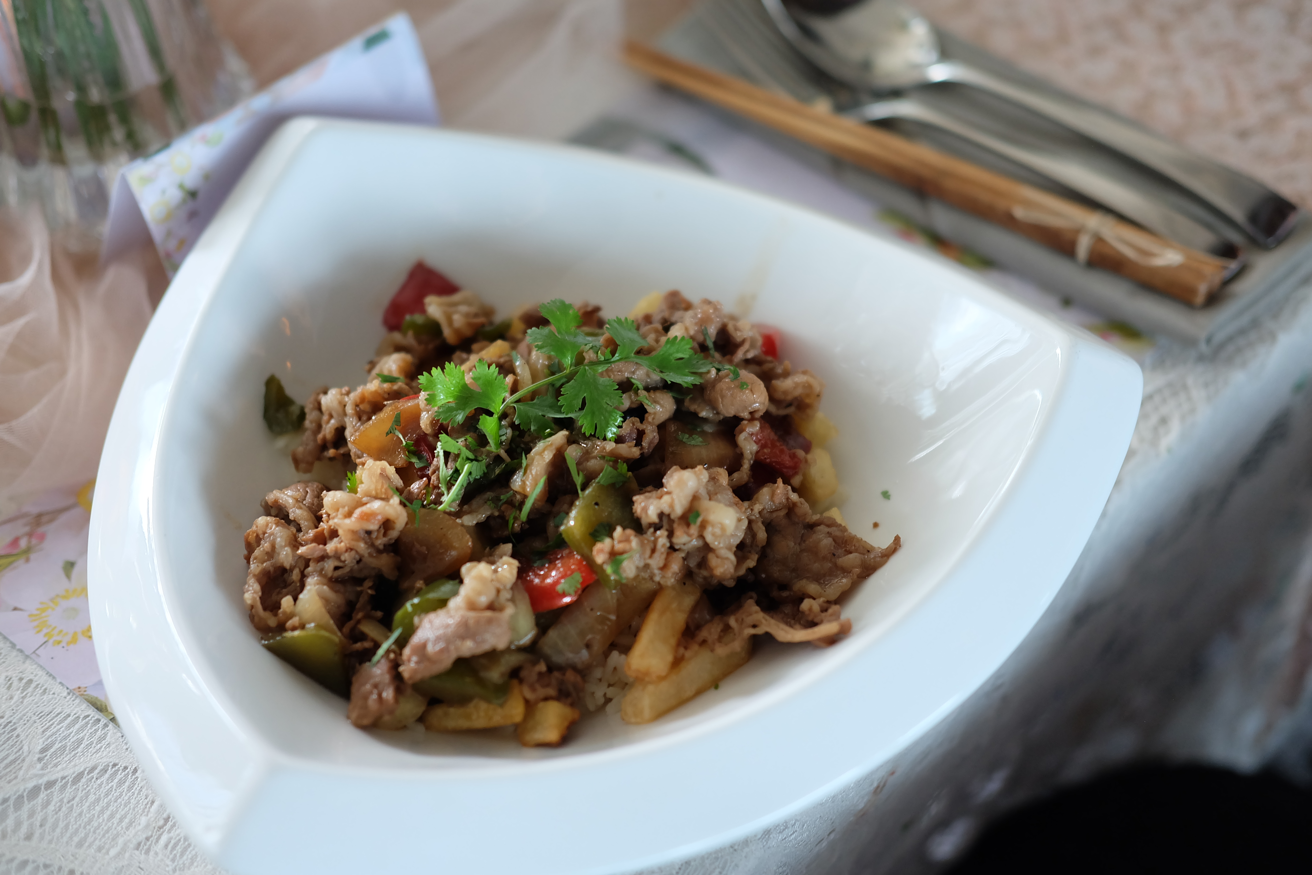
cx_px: 656
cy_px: 438
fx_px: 1931
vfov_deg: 25.5
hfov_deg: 37.5
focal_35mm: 53
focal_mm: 35
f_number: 2
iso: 800
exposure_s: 1/75
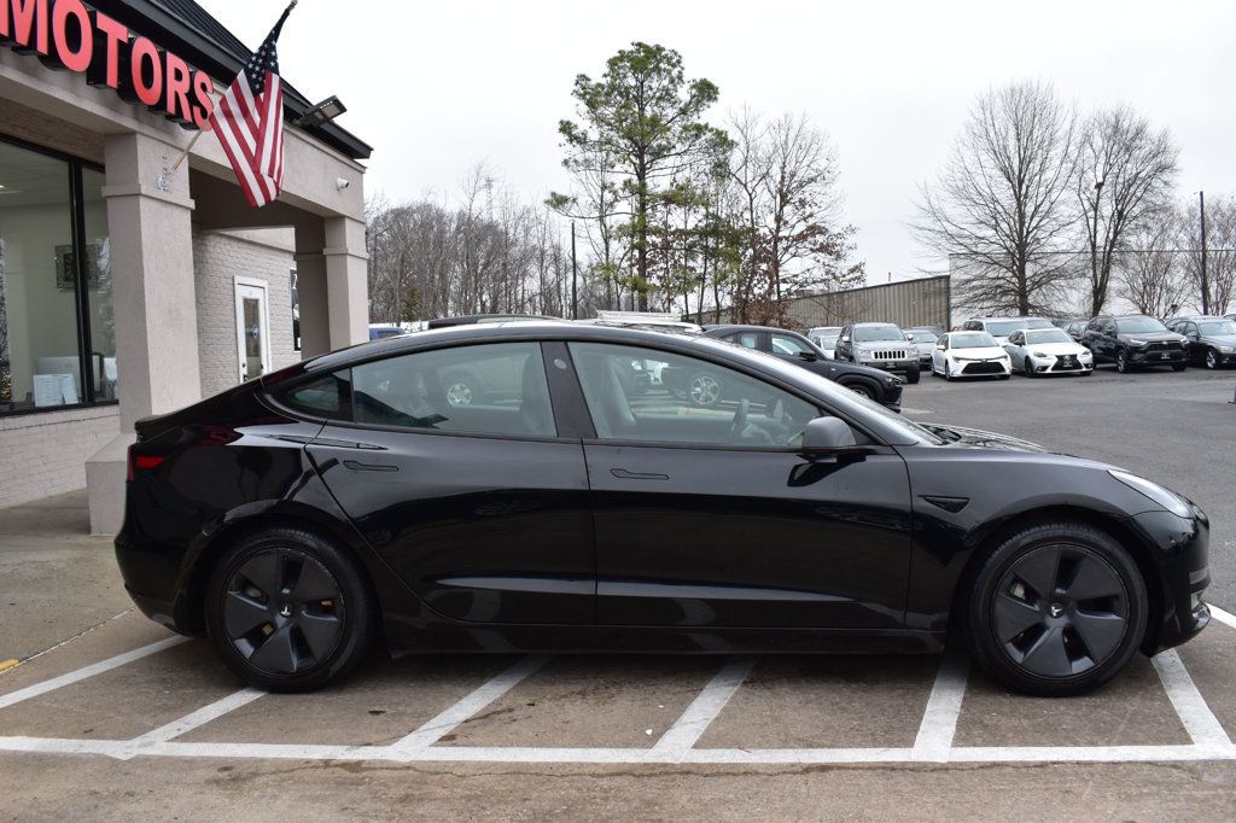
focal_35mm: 30
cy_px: 412
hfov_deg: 61.9
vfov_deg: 43.6
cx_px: 618
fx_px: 1030
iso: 400
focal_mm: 20
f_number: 9
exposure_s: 1/100
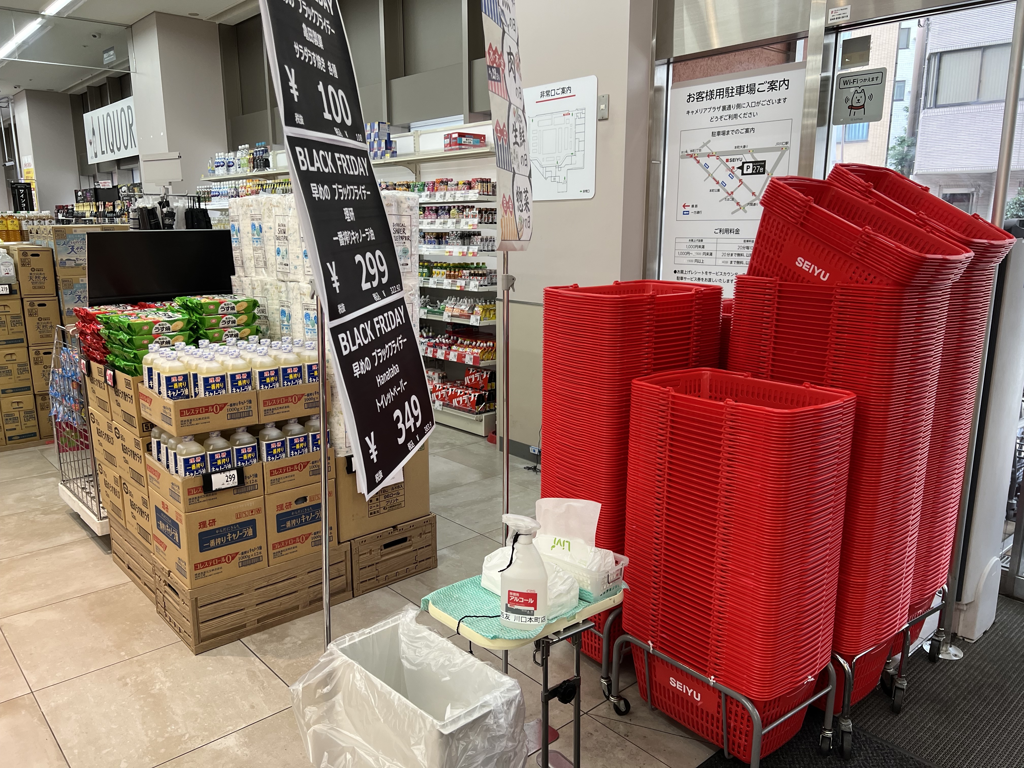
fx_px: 769
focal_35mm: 26
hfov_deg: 67.3
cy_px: 384
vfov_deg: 53.1
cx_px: 512
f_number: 1.5
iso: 100
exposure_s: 1/100
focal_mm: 5.7
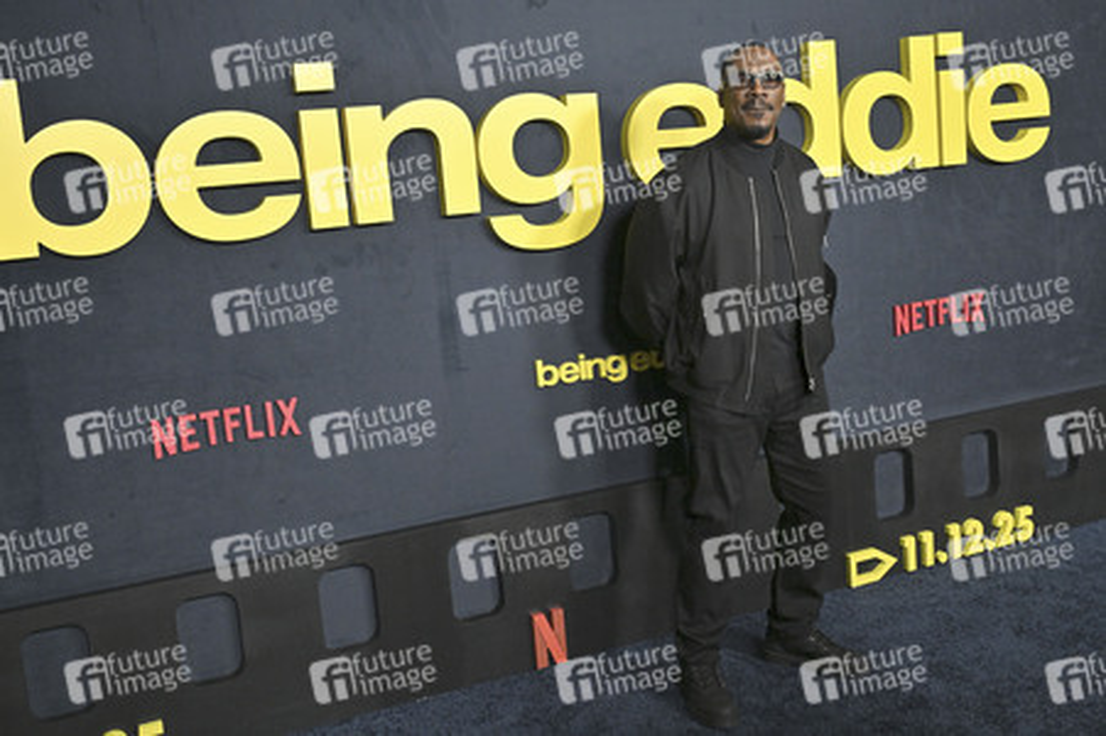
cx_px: 553
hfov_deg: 54.5
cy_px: 368
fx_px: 1074
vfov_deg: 37.8
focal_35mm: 35
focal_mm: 35
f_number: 5.6
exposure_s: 1/320
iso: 2500
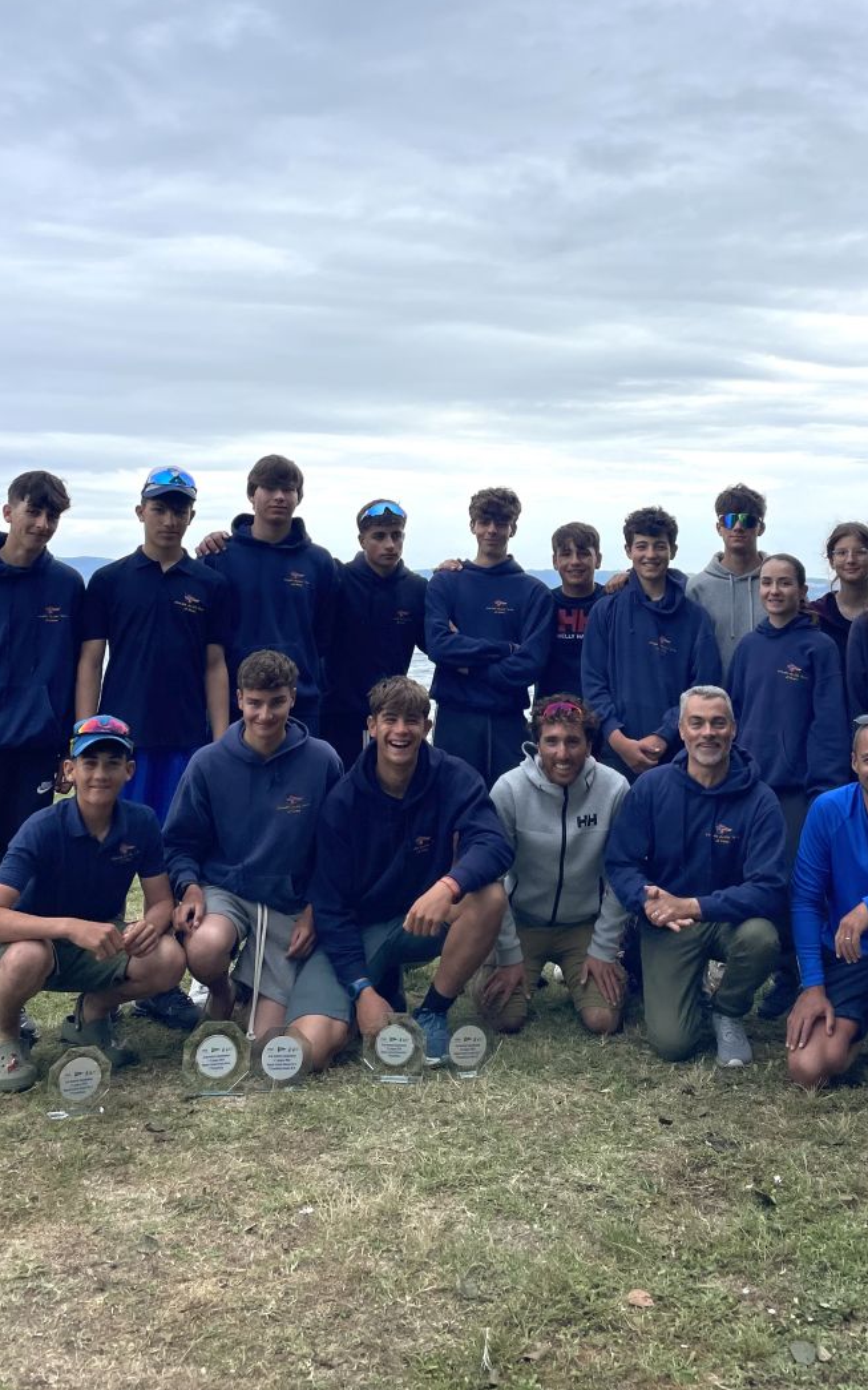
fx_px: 1363
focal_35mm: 36
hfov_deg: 35.2
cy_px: 489
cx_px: 509
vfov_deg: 53.2
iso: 32
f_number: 1.6
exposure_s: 1/2618
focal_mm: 4.2
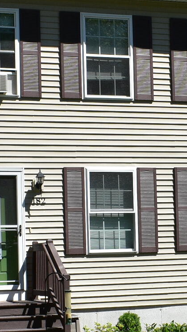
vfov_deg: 18.7
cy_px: 227
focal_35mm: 114
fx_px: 1004
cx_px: 159
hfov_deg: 10.6
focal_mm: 18
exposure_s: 1/500
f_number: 11
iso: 400
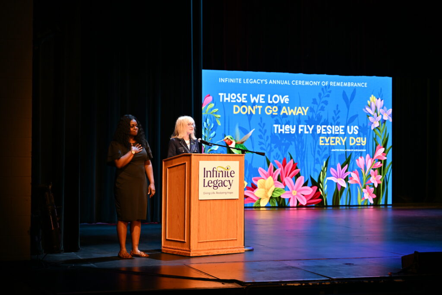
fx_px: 921
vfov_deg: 18.2
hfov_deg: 27.0
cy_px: 148
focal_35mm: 75
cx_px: 221
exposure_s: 1/80
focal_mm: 75
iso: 320
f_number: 3.2
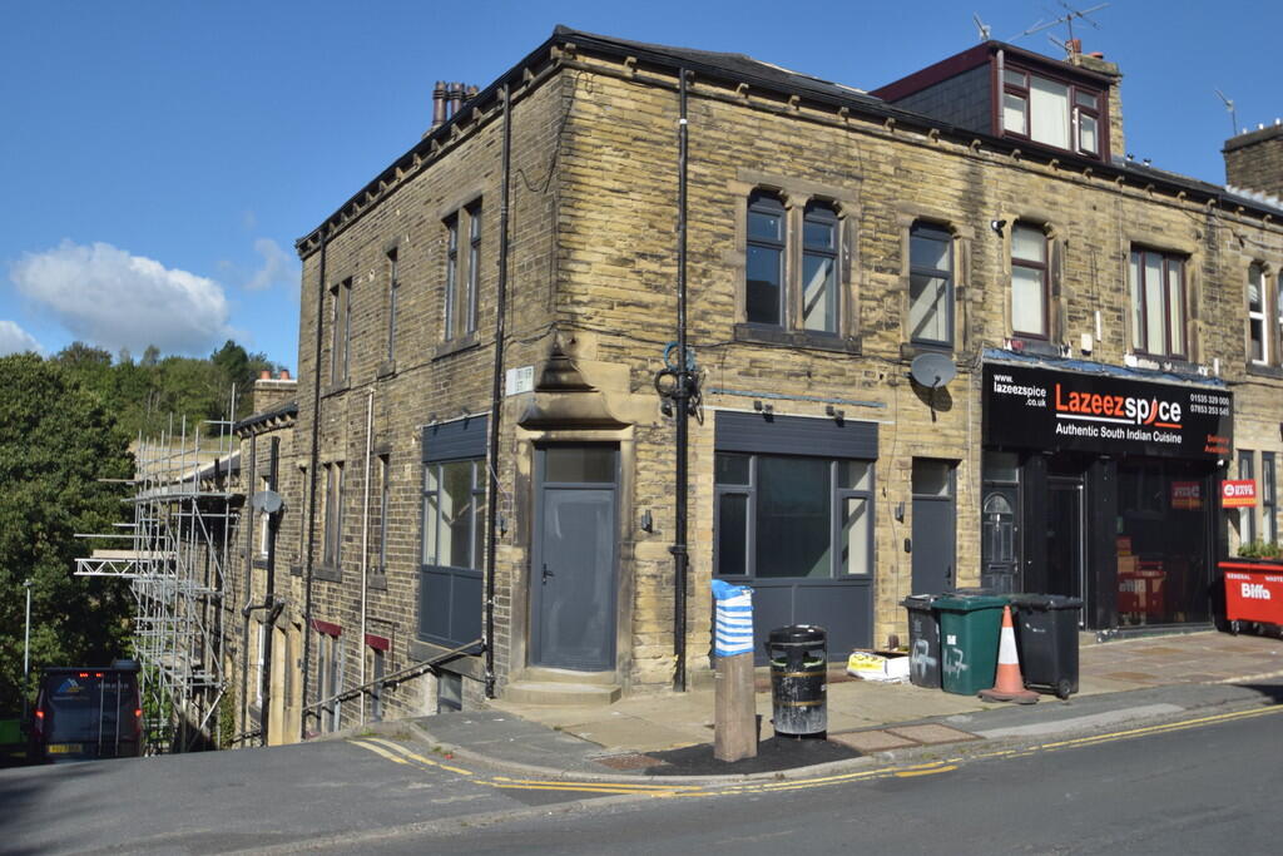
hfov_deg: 57.2
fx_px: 1176
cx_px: 642
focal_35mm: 33
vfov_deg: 40.0
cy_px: 428
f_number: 6.3
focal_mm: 22
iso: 800
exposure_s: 1/2500
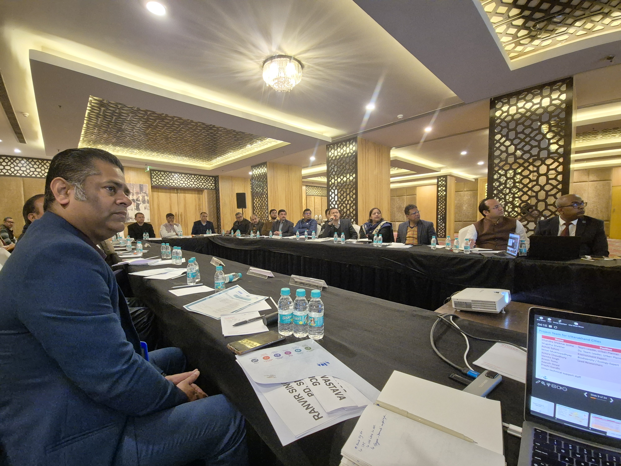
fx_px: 233
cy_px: 233
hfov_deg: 106.2
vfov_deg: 89.9
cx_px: 310
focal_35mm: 13
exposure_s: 1/50
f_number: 2.2
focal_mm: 2.2
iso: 1250
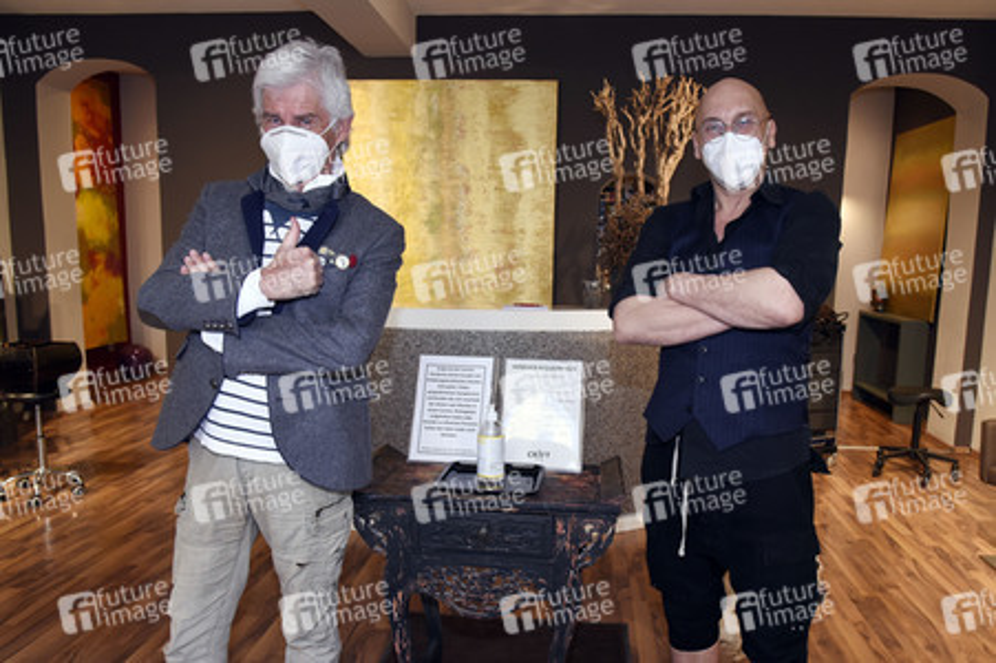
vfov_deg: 53.1
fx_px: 663
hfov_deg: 73.8
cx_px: 498
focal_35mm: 24
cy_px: 332
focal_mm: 24
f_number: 6.3
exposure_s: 1/80
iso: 2000
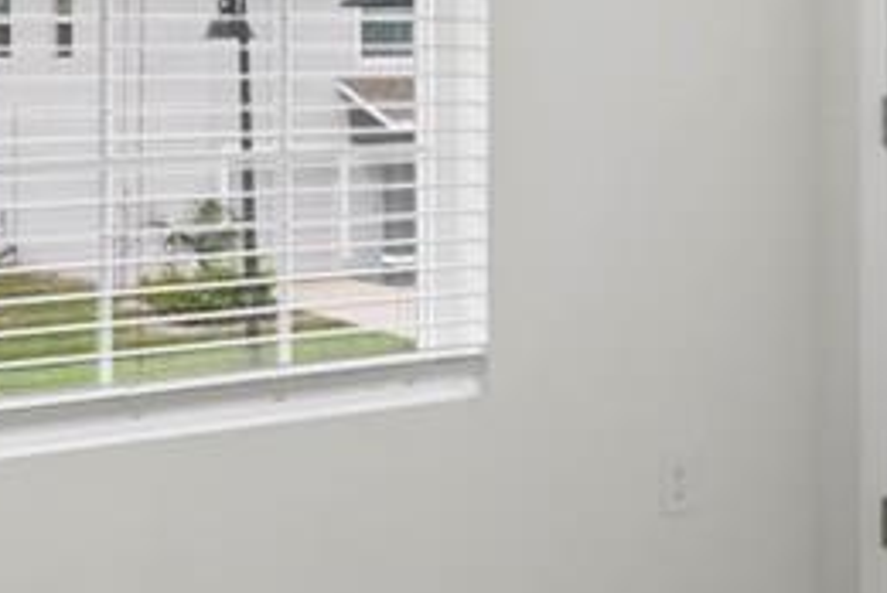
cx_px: 713
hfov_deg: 23.3
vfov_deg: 15.9
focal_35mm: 86
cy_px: 147
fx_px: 2121
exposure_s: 1/30
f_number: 8
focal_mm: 14
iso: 250
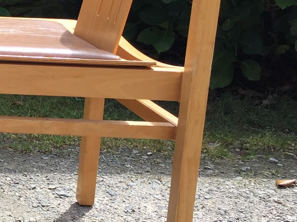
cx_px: -232
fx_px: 901
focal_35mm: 105
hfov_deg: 16.0
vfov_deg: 14.1
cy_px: 65
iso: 32
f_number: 2.2
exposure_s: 1/648
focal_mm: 4.15
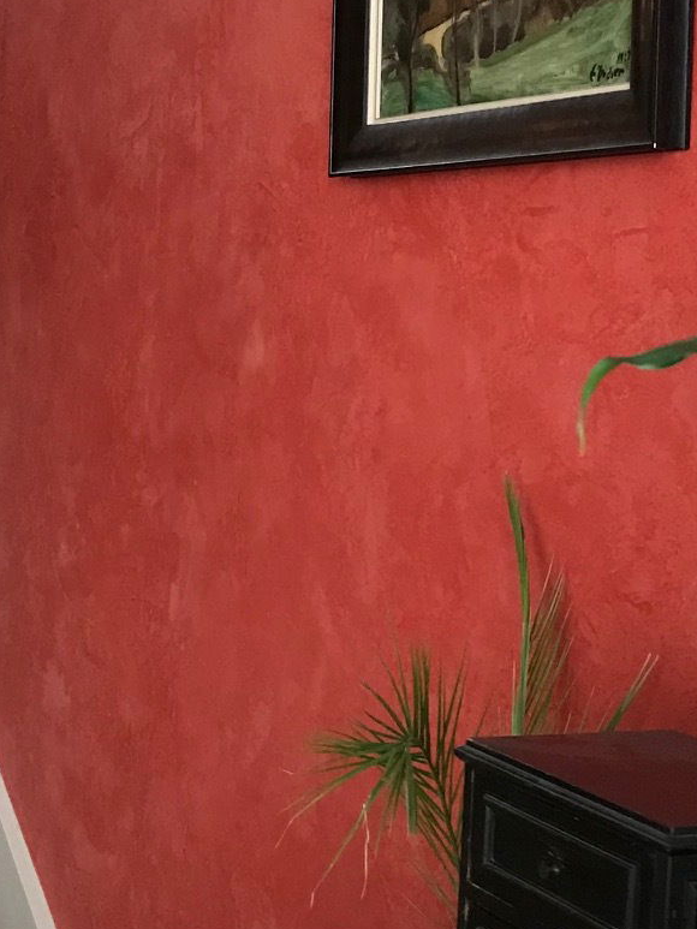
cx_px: 173
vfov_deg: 26.7
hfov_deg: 20.0
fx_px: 1959
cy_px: 407
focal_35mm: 73
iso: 80
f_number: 1.8
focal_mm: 3.99
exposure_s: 1/6
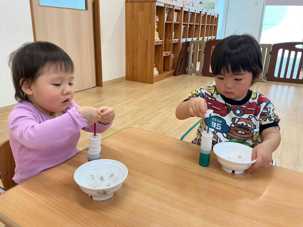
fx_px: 254
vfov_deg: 48.2
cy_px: 114
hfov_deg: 61.7
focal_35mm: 29
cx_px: 152
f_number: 1.8
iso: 50
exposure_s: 1/120
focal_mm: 3
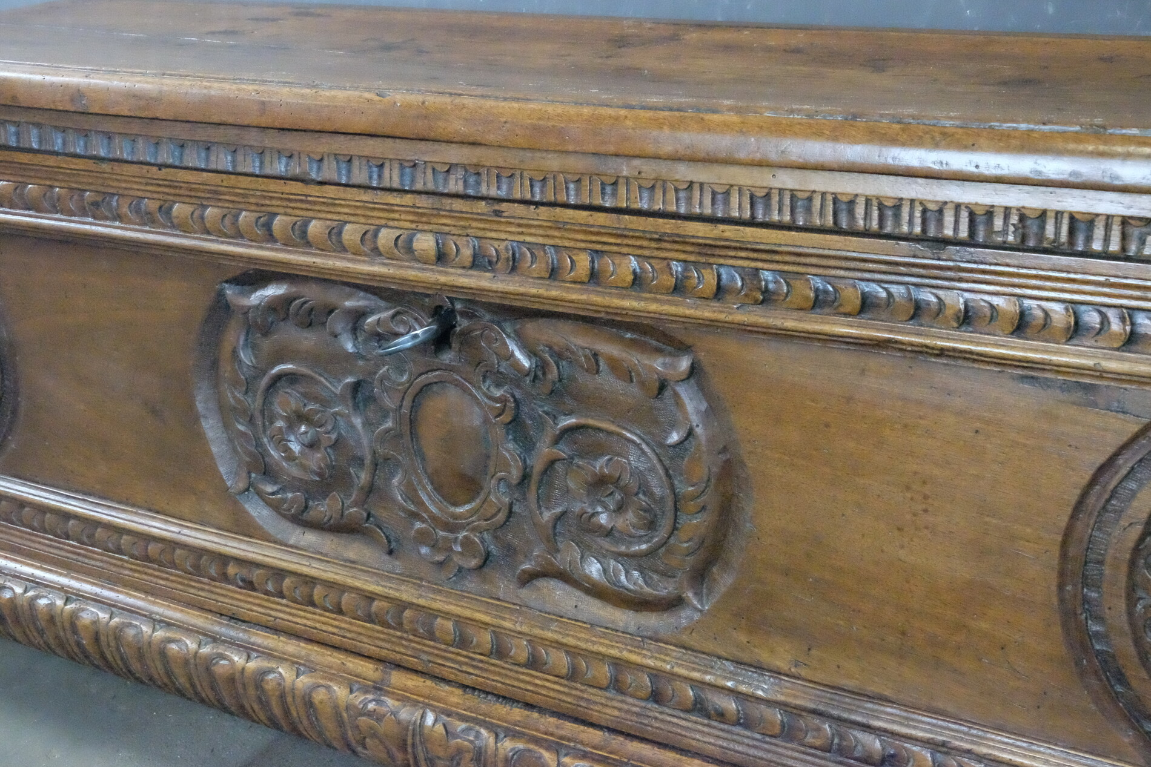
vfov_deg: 29.9
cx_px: 576
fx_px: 1439
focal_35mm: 45
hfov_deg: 43.6
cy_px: 384
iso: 25600
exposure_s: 1/50
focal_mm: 30.2
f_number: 11
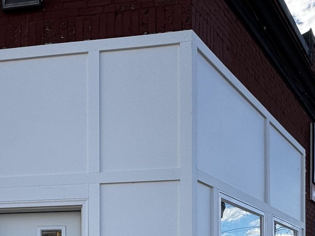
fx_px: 337
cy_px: 290
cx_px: 55
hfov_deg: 47.0
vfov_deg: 31.6
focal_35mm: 37
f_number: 2.2
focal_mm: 2.22
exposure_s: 1/1020
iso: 50
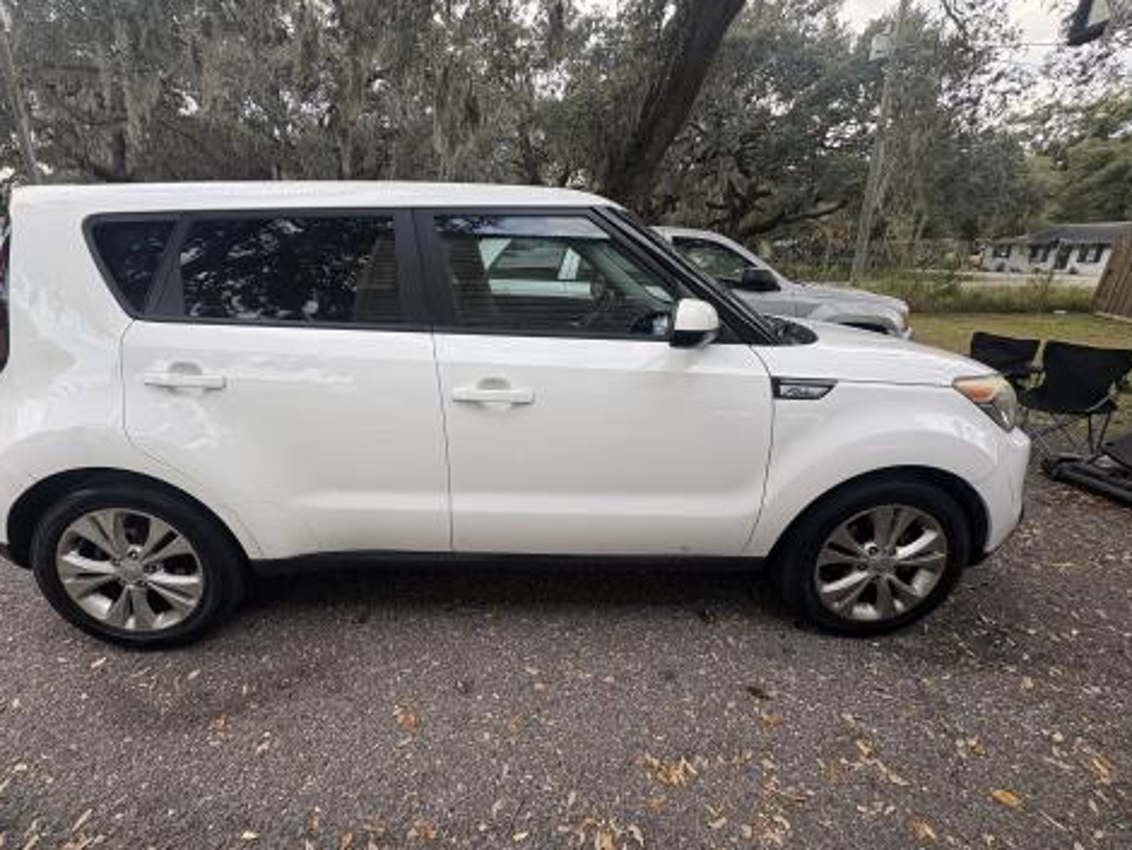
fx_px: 491
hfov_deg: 98.1
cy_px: 400
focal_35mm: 15
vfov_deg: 81.7
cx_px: 540
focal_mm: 2.22
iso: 40
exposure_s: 1/99
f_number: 2.2
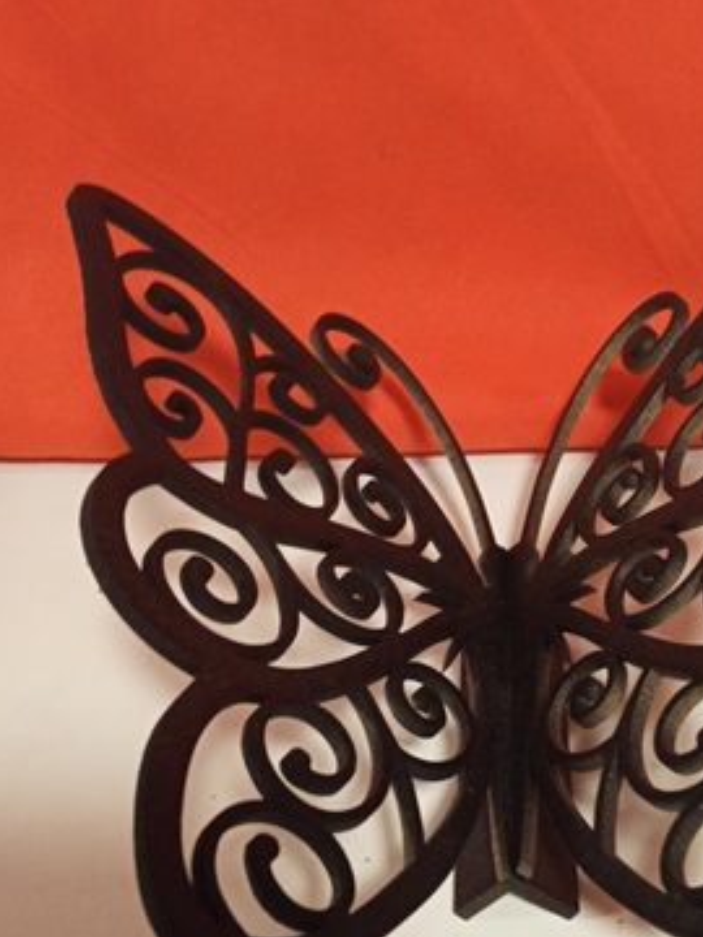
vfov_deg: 40.5
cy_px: 653
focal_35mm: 46
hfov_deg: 31.1
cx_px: 503
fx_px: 1246
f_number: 1.8
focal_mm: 3.98
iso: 1000
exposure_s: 1/33.3
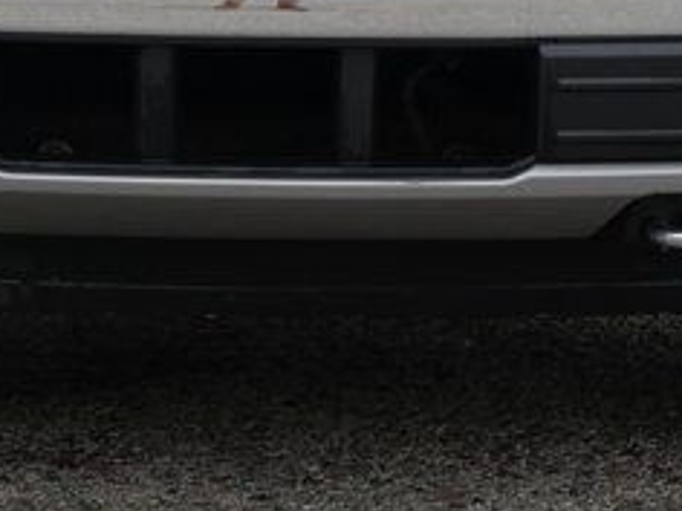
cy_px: -266
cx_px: 234
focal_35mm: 217
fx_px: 4275
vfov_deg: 6.7
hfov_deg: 9.1
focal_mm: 25
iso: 320
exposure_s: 1/60
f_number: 5.2
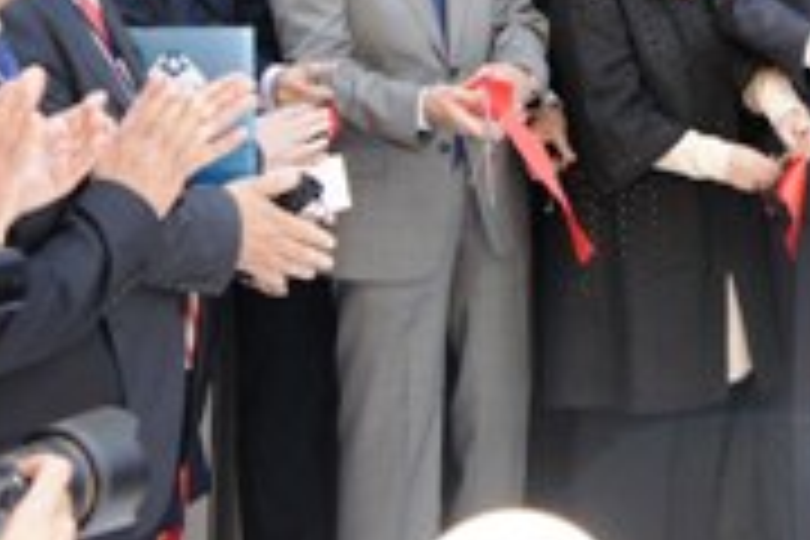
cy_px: -112
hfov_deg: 14.9
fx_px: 3015
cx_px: 878
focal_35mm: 134
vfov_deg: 10.1
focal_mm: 36
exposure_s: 1/250
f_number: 5
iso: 640
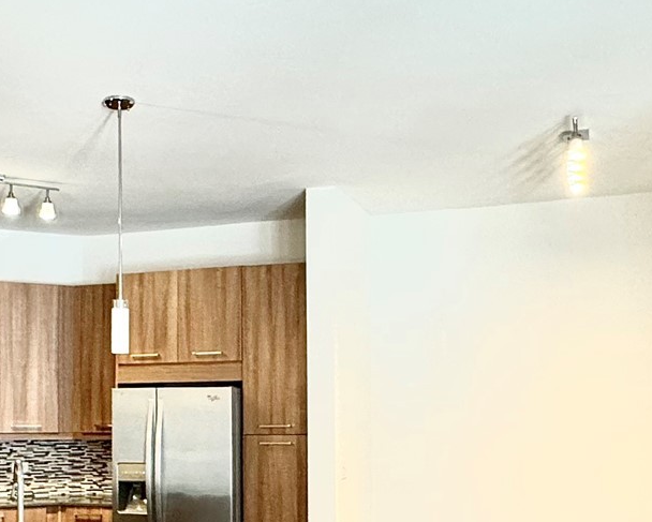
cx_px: 285
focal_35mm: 46
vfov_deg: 32.0
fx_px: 888
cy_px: 408
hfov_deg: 40.2
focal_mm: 2.22
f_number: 2.2
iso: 250
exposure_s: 1/60
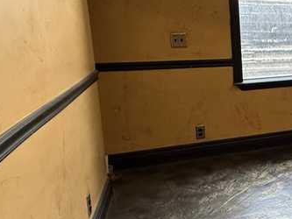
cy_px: 81
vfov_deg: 33.4
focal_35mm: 43
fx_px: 363
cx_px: 360
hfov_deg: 34.1
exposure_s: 1/120
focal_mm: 2.22
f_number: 2.2
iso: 320
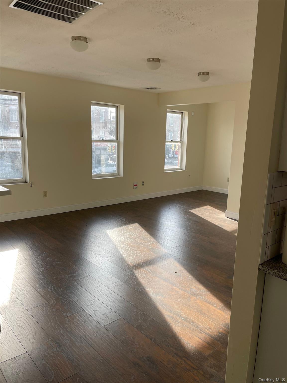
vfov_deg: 67.3
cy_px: 192
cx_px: 144
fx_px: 287
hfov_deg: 53.1
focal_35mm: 26
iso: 32
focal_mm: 4.2
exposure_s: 1/447
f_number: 1.6
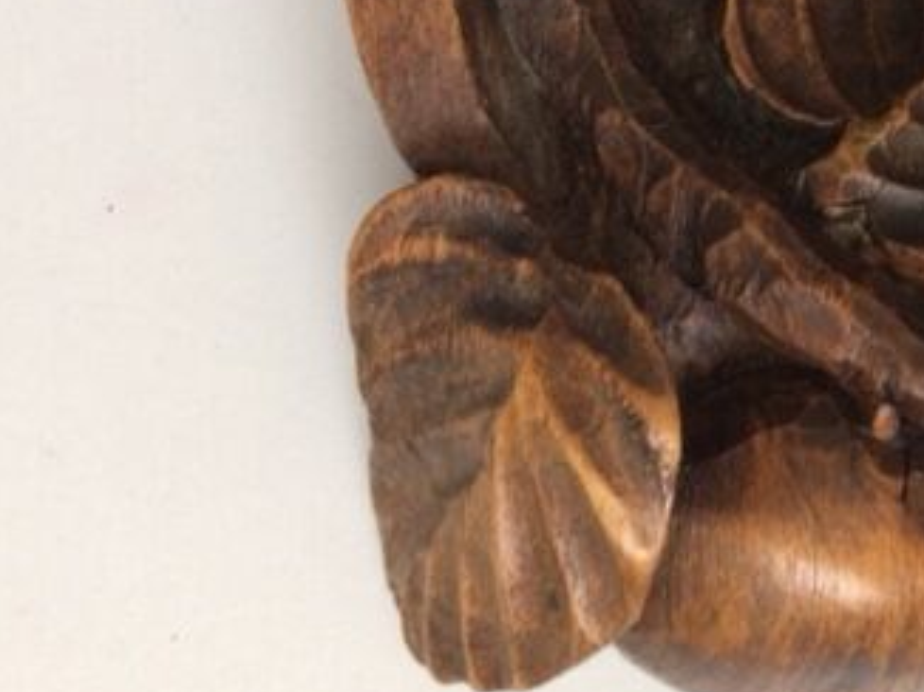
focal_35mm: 57
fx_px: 1520
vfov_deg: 25.4
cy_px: 190
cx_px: 714
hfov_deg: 33.0
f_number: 2.2
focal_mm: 4.15
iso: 250
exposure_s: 1/33
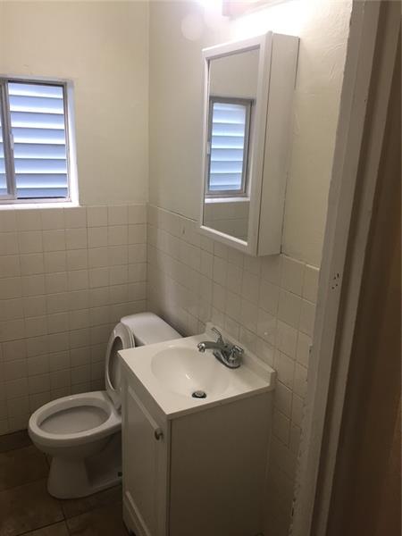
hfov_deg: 48.2
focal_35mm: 29
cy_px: 268
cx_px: 201
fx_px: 449
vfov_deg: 61.7
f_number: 2.2
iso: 32
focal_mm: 4.15
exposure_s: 1/30
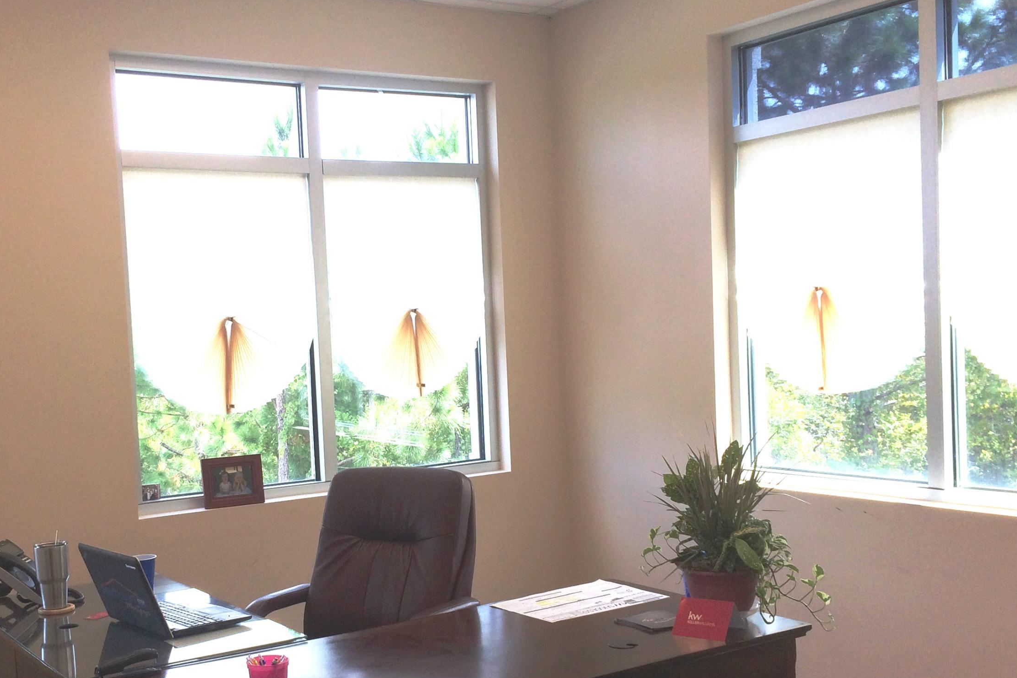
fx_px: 1158
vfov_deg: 32.5
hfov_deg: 47.0
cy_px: 406
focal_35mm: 41
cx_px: 387
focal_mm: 4.15
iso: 32
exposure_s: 1/427
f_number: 2.2
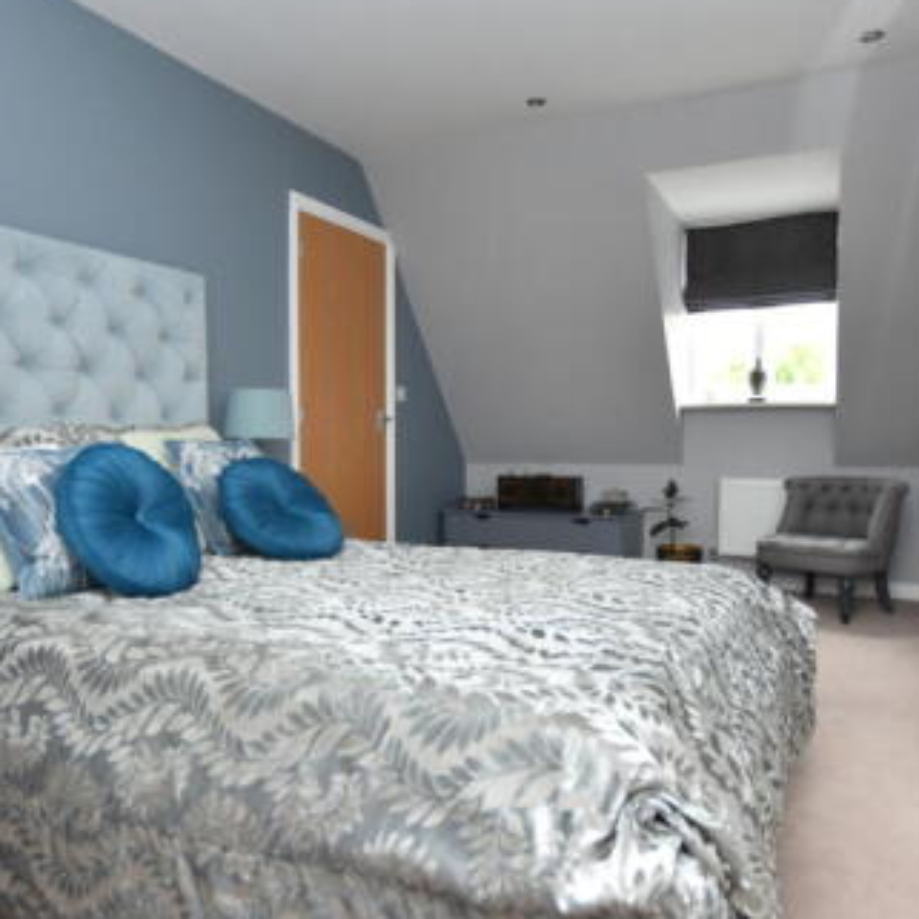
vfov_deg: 60.9
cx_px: 408
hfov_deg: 60.8
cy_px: 471
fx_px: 781
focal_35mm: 26
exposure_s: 1/125
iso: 900
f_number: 3.5
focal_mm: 10
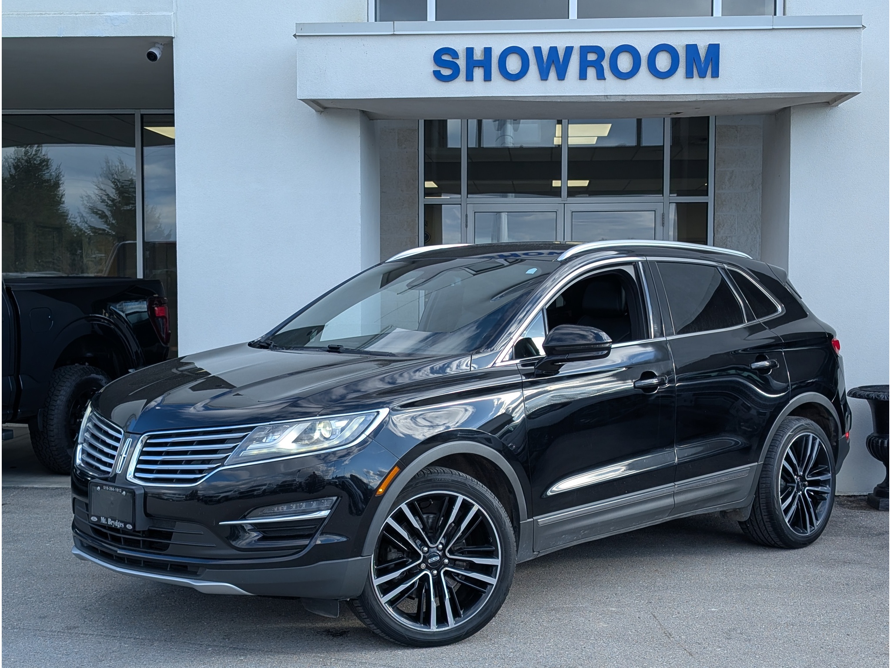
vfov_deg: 29.7
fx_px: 1261
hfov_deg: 38.9
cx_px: 446
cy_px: 334
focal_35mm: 49
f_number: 1.68
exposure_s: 1/321
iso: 20
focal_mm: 6.9
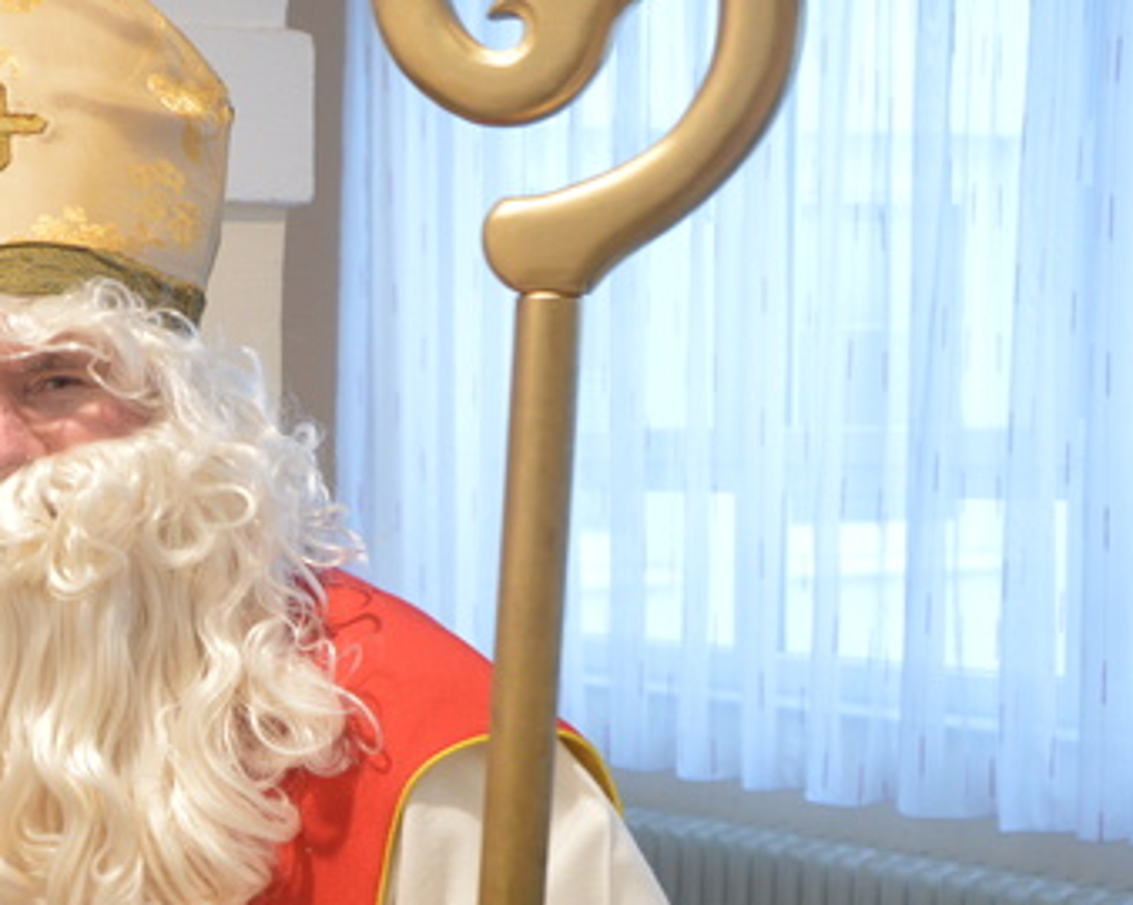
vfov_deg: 19.0
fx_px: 2681
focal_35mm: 80
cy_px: 721
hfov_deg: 22.7
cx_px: -60
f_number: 3.8
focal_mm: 24
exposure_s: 1/40
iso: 1000
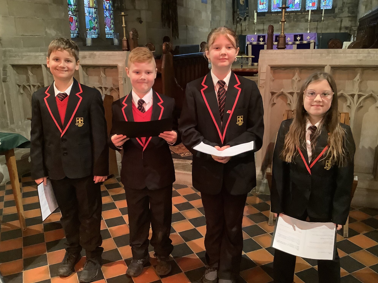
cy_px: 140
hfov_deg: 56.8
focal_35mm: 32
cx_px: 185
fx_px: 349
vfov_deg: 44.2
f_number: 2.4
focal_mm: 3.3
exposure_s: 1/25
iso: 320
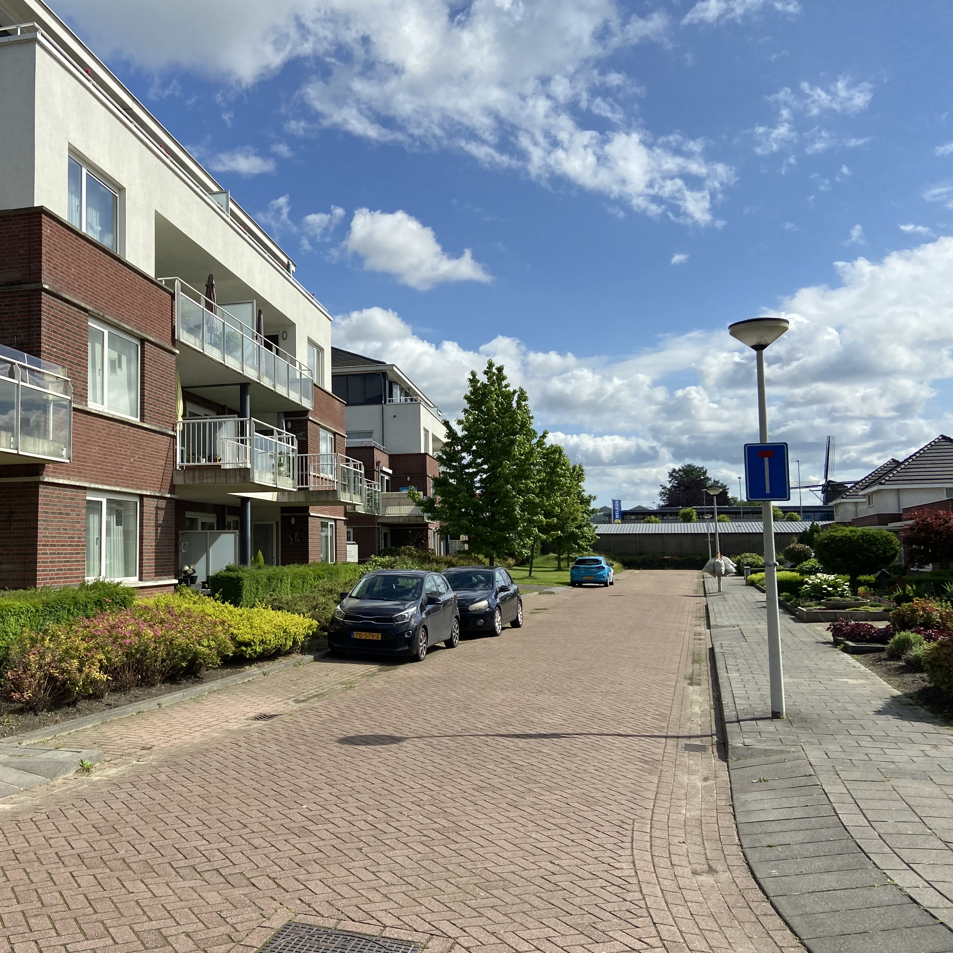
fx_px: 966
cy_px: 474
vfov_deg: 52.5
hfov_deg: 51.6
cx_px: 317
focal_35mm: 31
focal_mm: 4.25
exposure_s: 1/4115
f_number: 1.8
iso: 32
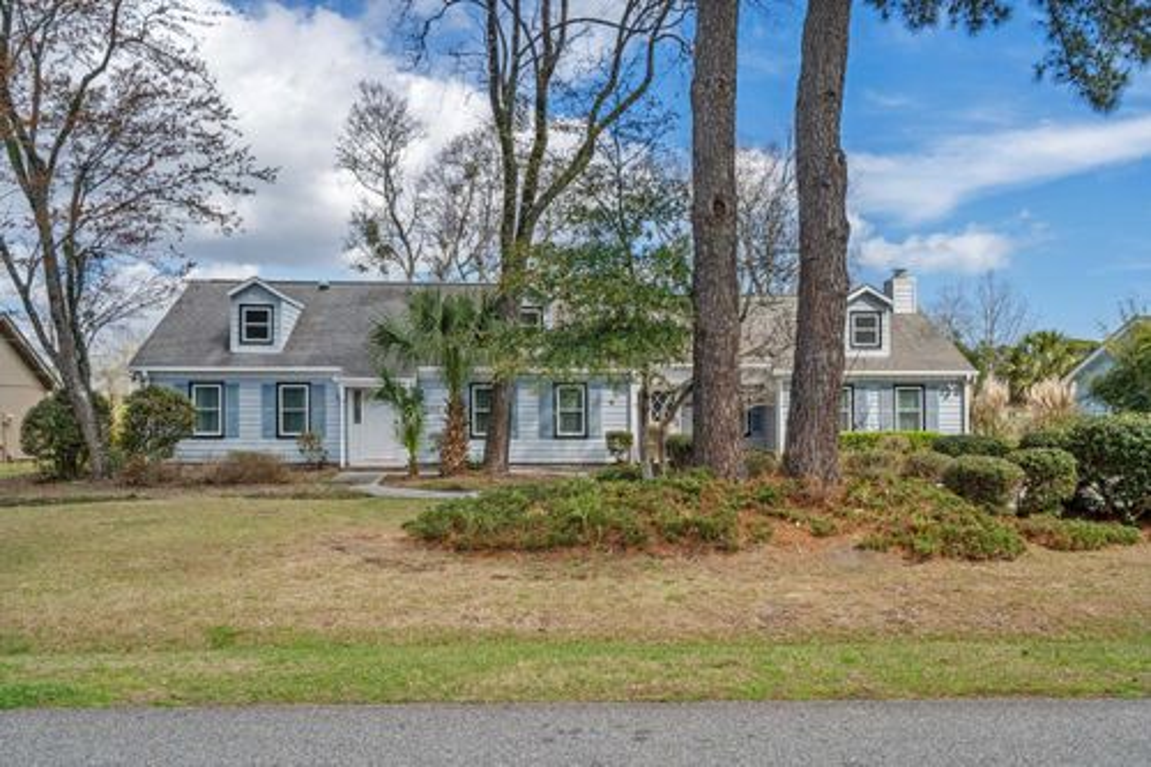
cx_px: 576
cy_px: 384
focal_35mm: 30
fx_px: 959
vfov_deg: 43.6
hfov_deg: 61.9
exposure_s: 1/60
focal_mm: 30
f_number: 8
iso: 320
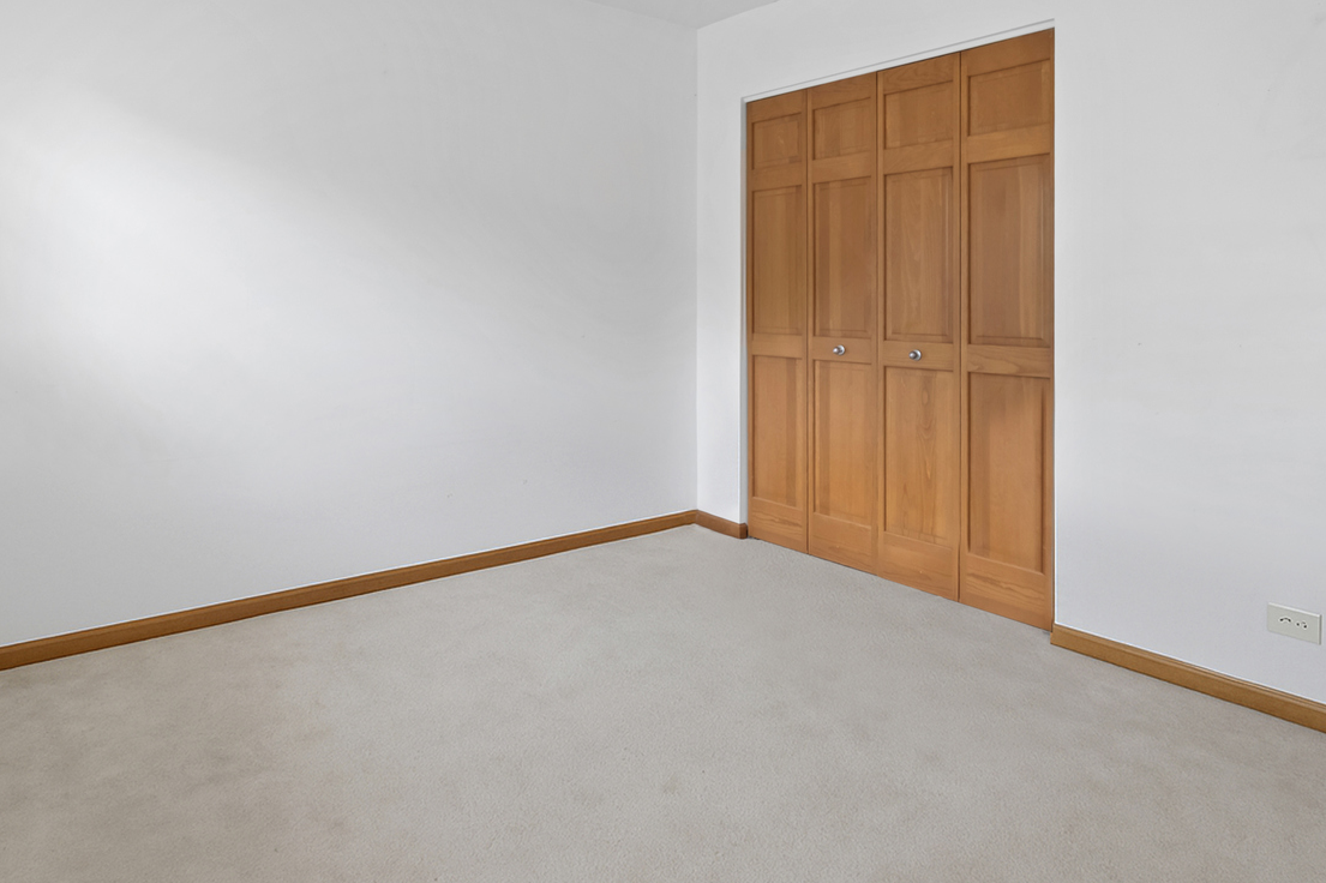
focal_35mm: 22
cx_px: 708
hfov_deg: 78.5
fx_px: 810
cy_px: 310
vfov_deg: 56.2
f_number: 4
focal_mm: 10
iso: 320
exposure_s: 1/20
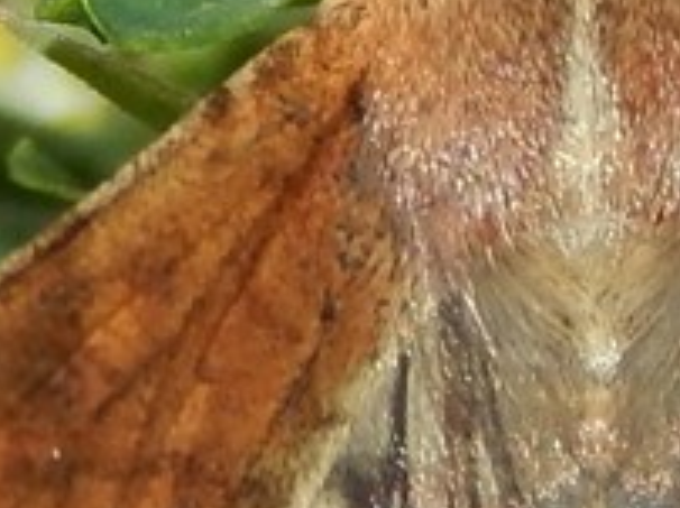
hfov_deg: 3.8
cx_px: 579
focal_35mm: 523
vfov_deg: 2.8
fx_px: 10262
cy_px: 296
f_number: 9.6
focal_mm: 23.4
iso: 125
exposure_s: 1/400
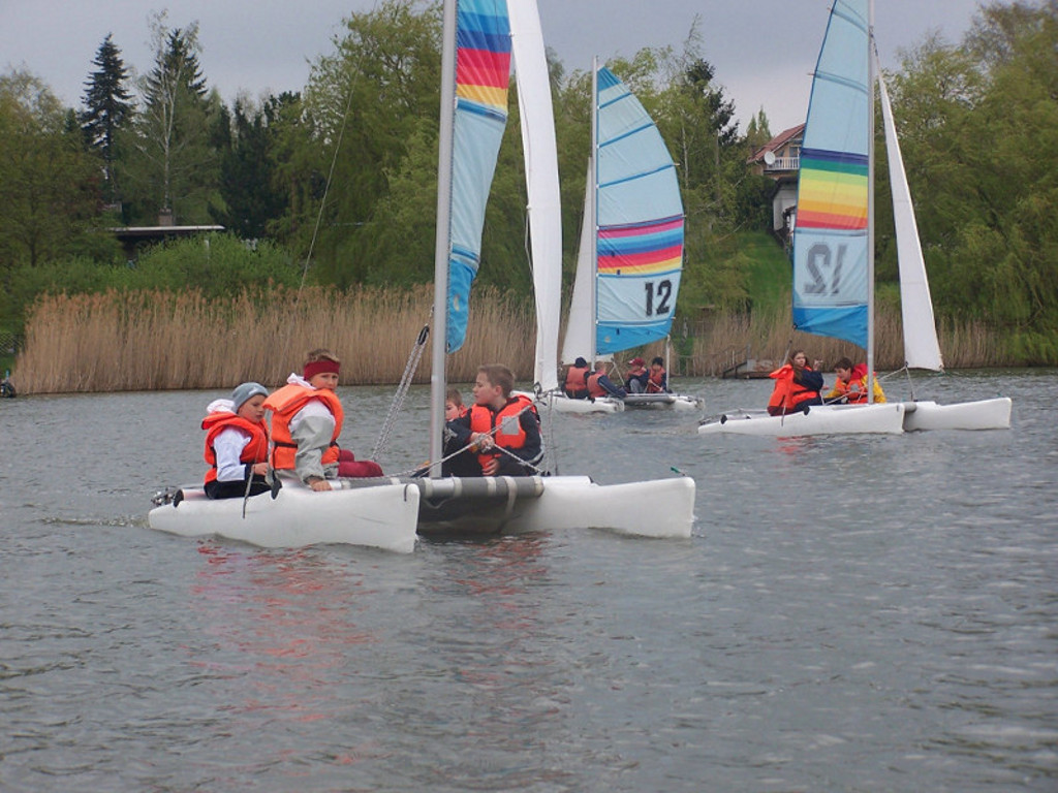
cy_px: 396
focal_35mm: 117
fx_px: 3576
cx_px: 529
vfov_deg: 12.7
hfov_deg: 16.8
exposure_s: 1/350
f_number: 3.2
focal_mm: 19.4
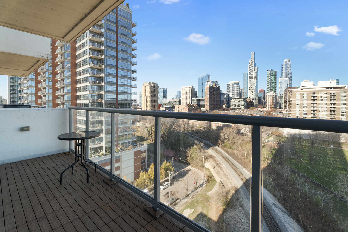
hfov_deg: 96.7
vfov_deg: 73.7
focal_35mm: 16
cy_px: 116
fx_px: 155
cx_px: 174
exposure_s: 1/200
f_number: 9
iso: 250
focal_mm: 16
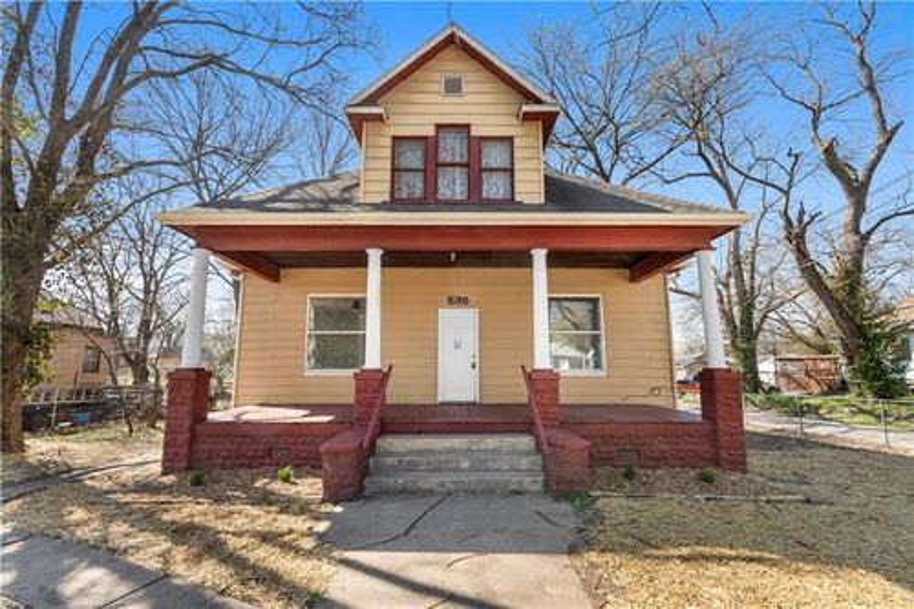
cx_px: 457
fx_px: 419
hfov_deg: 95.0
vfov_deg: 72.0
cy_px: 304
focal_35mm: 16
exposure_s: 1/50
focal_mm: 16.5
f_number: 8
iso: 200
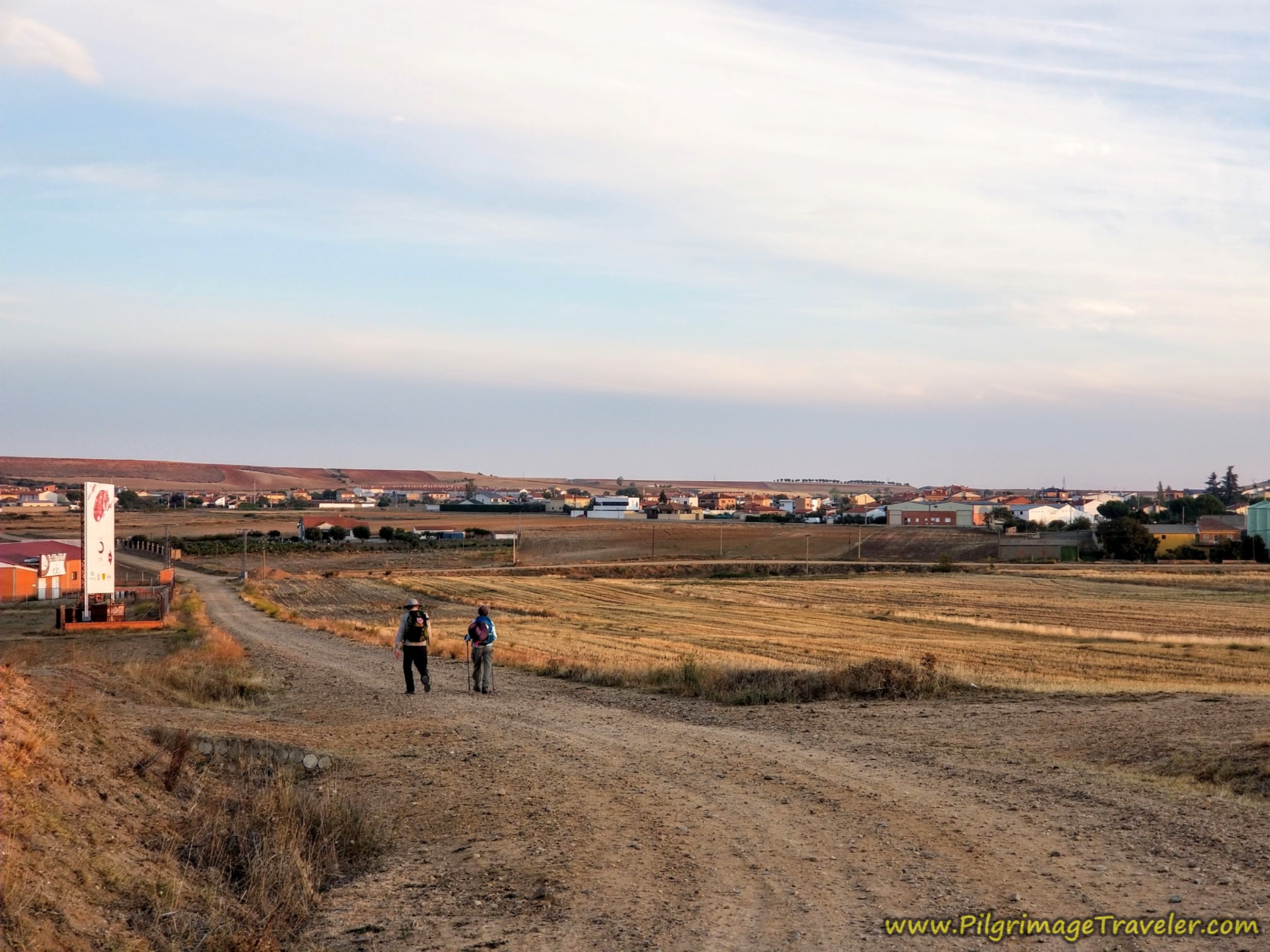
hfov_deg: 36.8
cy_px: 476
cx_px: 635
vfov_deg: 28.0
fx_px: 1908
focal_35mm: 52
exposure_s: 1/83
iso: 25
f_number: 2.4
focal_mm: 6
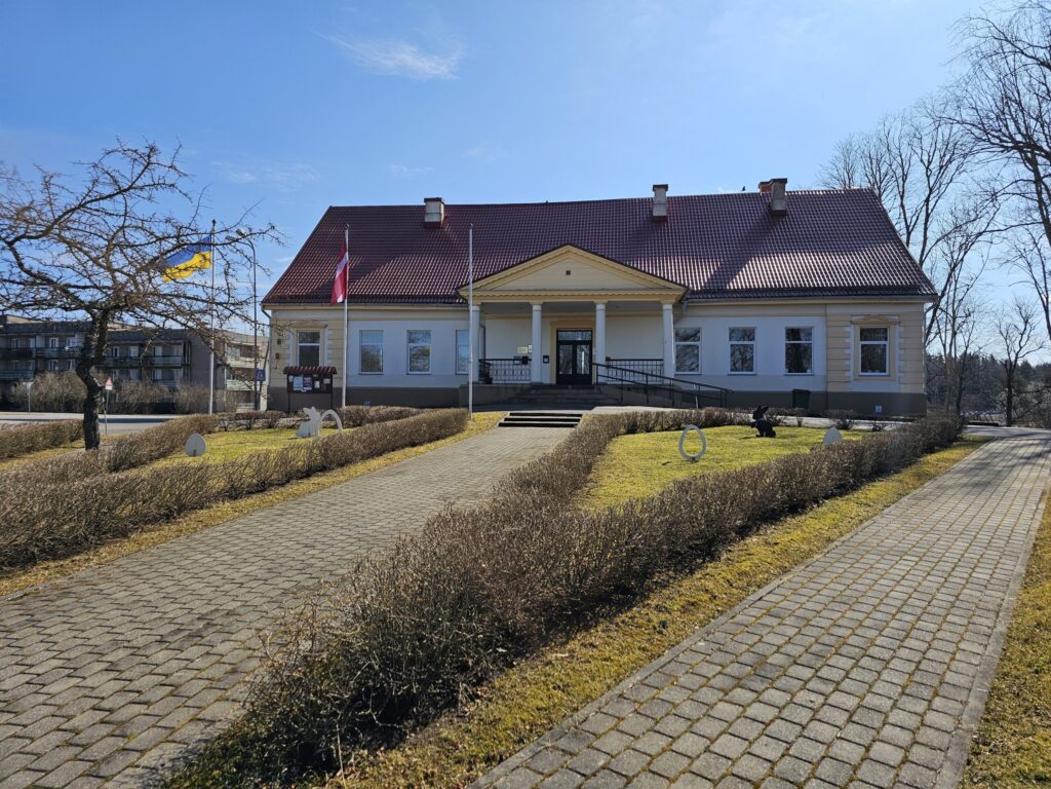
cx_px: 526
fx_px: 698
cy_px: 394
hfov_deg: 73.9
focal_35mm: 23
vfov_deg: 58.9
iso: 20
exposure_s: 1/2000
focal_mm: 6.3
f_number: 1.7
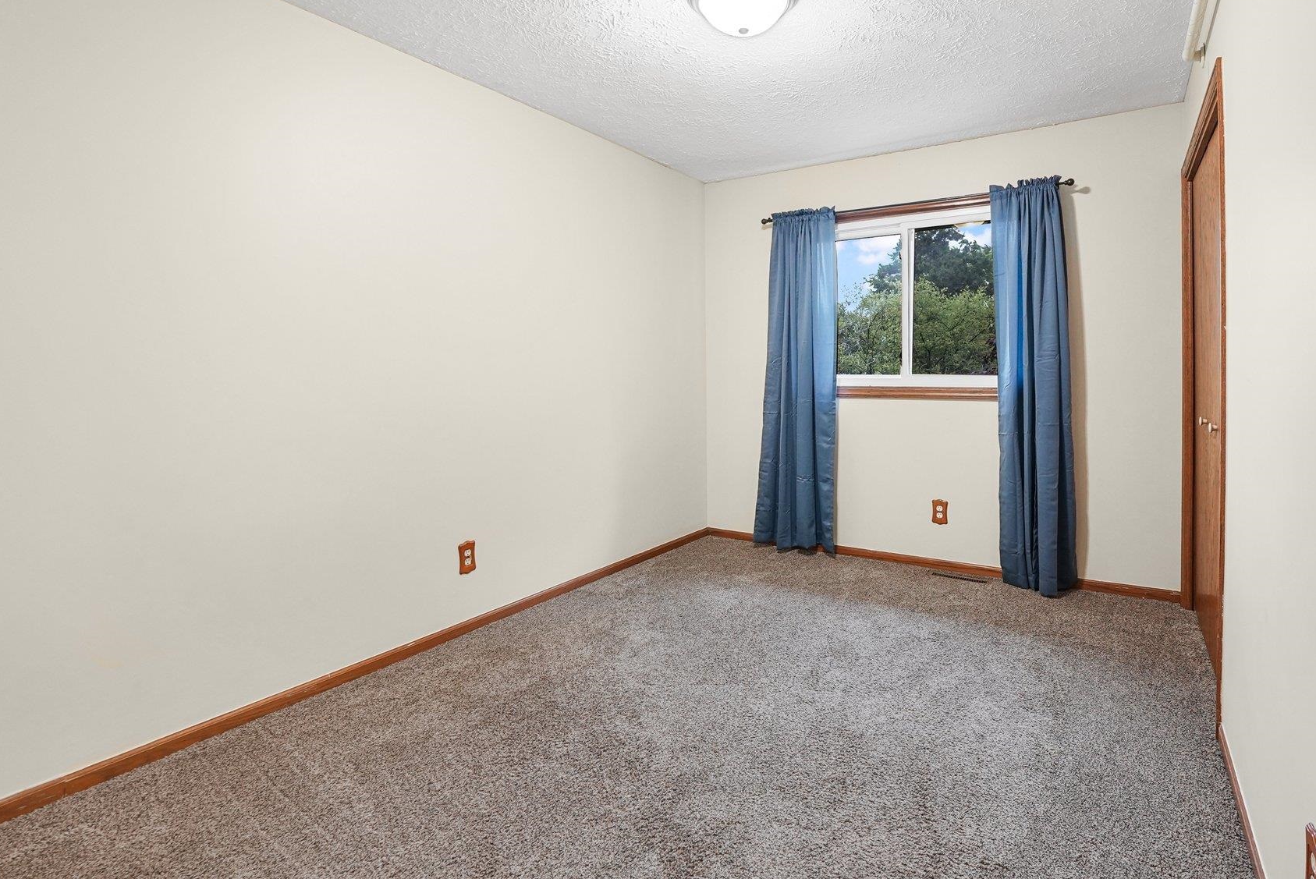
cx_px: 715
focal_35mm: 17
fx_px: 622
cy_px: 364
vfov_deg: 70.0
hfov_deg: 93.0
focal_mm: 14
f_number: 5.6
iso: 2500
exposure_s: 1/125
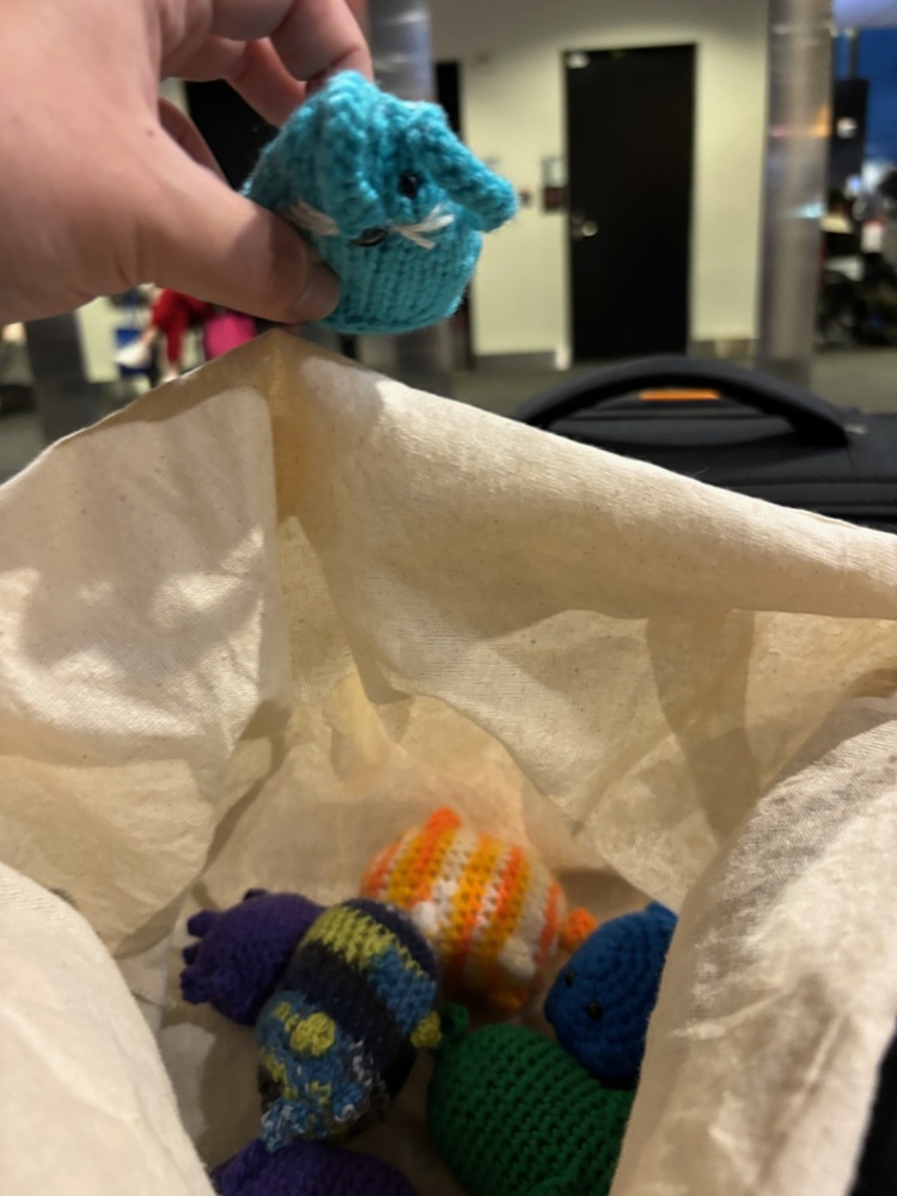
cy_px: 598
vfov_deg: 67.3
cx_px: 448
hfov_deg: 53.1
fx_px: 898
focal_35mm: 26
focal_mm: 5.96
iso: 400
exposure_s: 1/40
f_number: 1.6
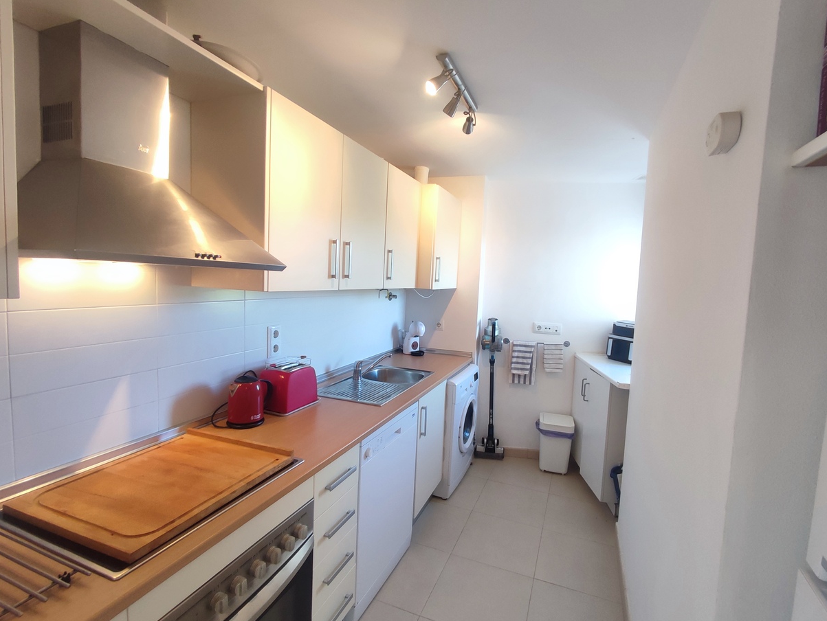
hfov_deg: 91.0
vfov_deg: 74.8
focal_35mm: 17
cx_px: 421
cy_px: 315
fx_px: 406
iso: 167
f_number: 2.2
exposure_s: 1/50
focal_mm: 1.65
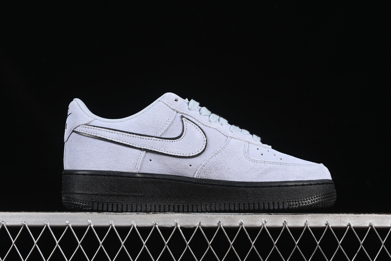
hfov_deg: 27.0
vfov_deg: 18.2
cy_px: 130
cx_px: 196
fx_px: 815
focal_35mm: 75
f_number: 7.1
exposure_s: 1/80
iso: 160
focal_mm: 50
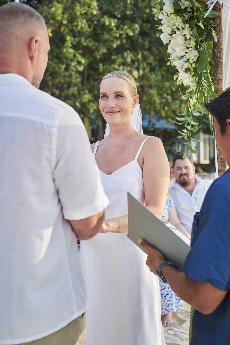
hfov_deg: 25.5
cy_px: 172
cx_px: 115
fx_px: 508
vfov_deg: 37.5
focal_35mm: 53
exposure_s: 1/1250
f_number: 2.8
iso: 160
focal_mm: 35
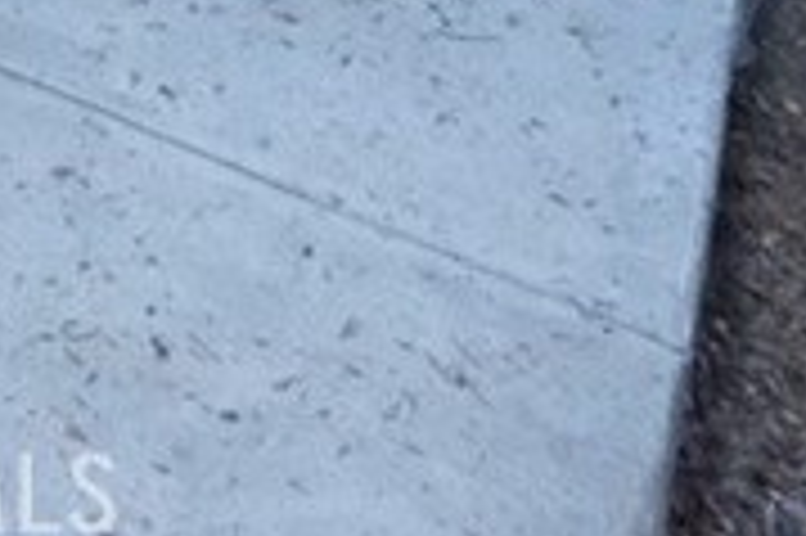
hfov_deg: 17.3
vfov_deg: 11.3
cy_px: -977
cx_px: -801
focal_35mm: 86
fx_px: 1924
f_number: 5
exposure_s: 1/1000
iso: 6400
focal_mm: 10
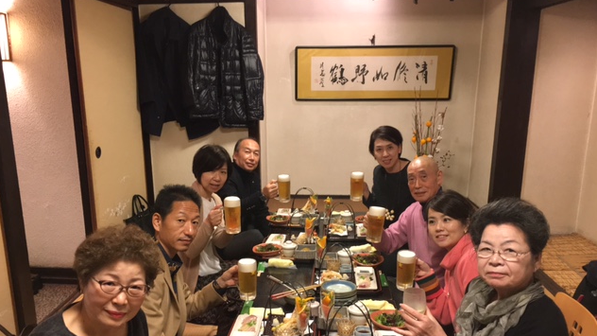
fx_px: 506
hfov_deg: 61.0
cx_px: 298
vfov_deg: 36.4
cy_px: 216
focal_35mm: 32
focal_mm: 4.15
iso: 200
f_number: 2.2
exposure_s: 1/17
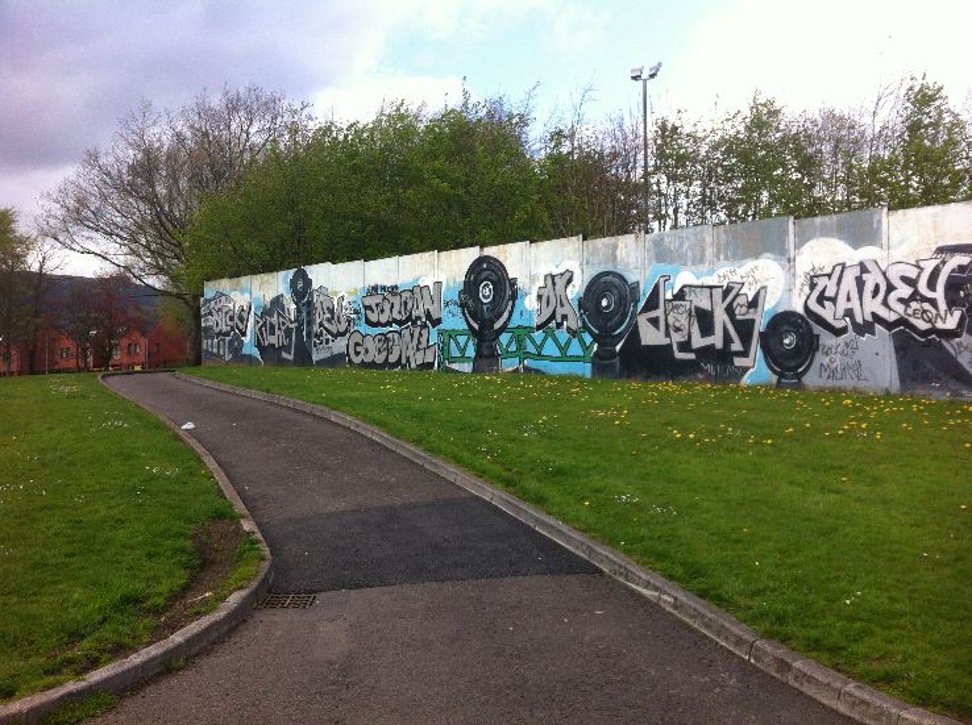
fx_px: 981
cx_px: 486
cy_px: 362
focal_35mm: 35
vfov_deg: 40.6
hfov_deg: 52.7
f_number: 2.8
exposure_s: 1/479
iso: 80
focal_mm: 3.85
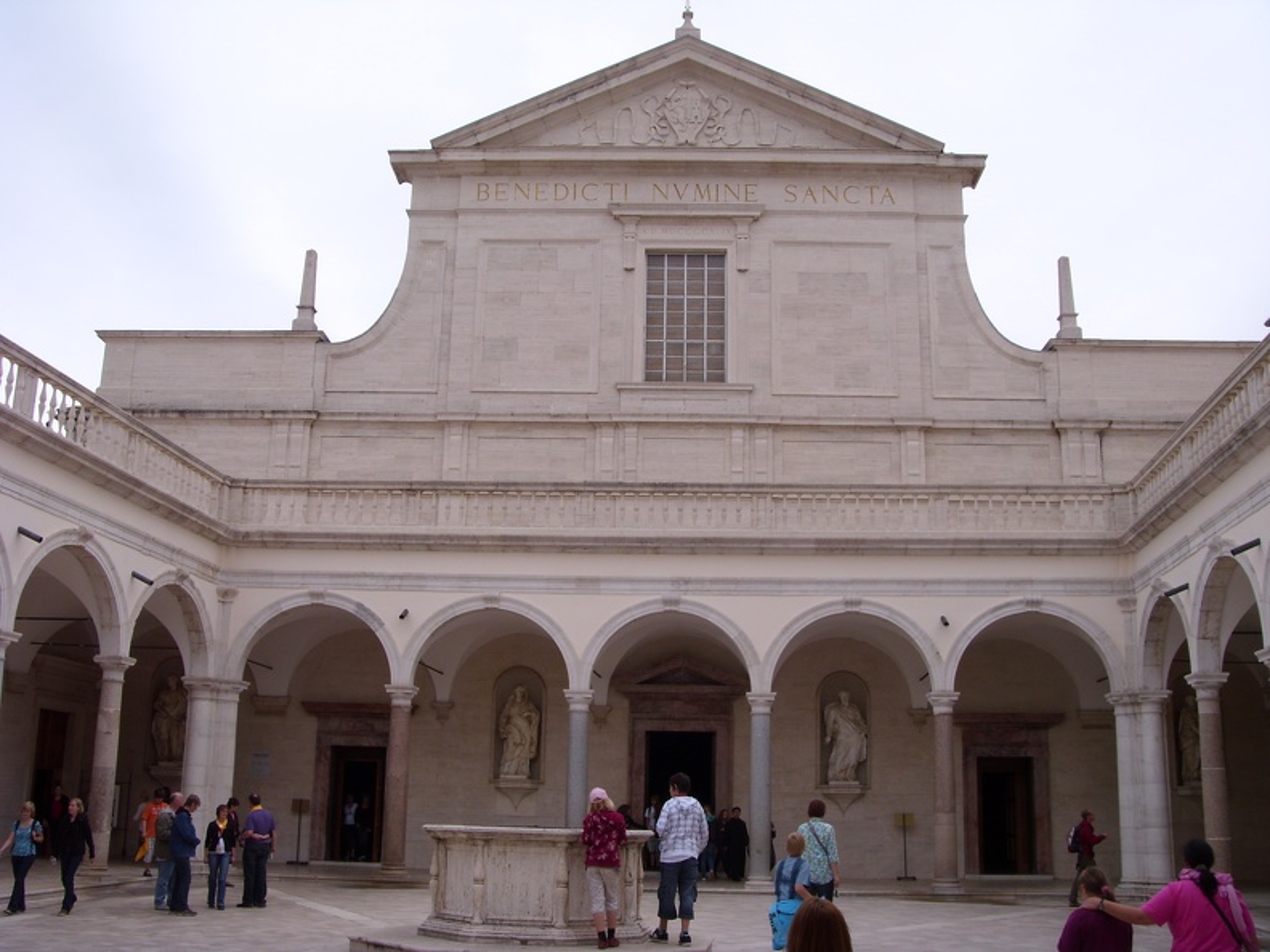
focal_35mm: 31
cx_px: 635
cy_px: 476
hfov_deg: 58.4
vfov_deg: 45.4
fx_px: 1137
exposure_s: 1/192
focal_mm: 6.3
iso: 50
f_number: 6.3
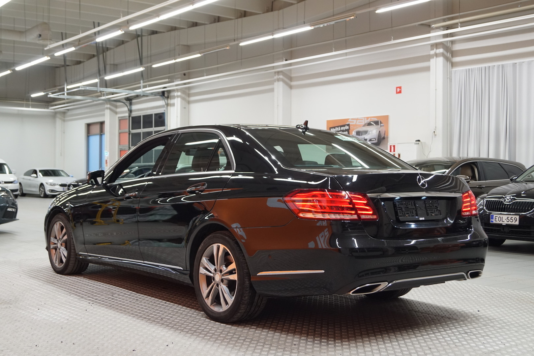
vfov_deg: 25.8
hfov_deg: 37.9
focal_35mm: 52
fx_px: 779
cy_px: 178
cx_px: 267
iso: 800
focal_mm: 35
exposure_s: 1/50
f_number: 5.6
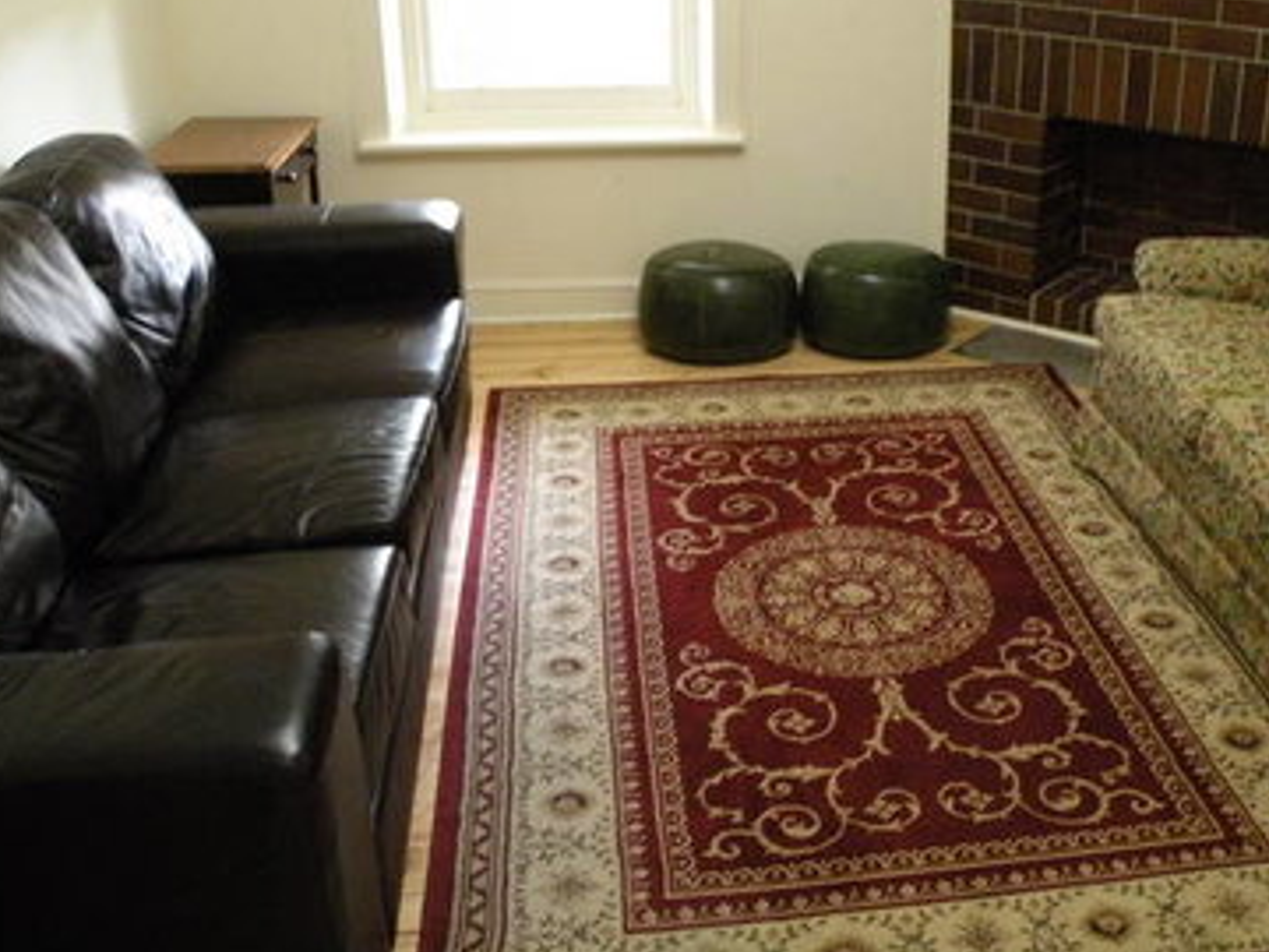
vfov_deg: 39.2
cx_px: 765
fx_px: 1320
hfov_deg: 51.0
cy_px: 324
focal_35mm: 36
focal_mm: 4.7
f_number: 2.8
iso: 400
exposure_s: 1/15
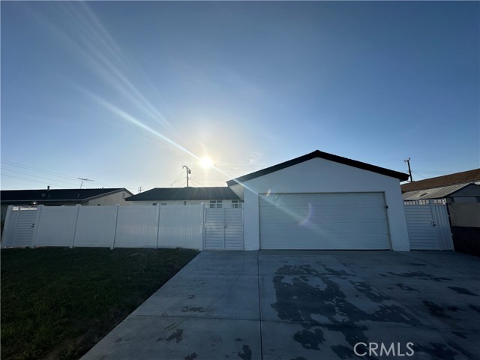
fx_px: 194
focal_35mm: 14
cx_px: 240
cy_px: 180
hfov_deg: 102.1
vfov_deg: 85.7
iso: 50
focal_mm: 2.22
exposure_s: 1/6135
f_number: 2.2
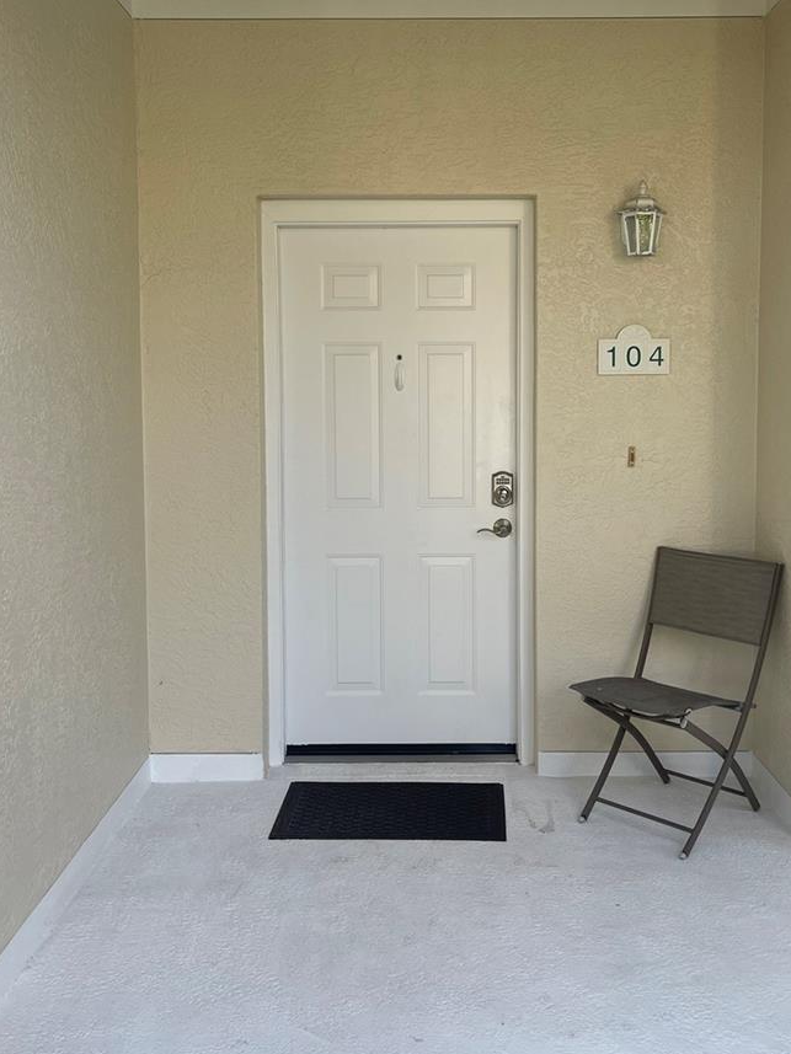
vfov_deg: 52.4
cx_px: 429
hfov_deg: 40.7
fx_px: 1066
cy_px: 453
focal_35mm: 35
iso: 32
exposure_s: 1/311
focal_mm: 5.1
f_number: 1.6
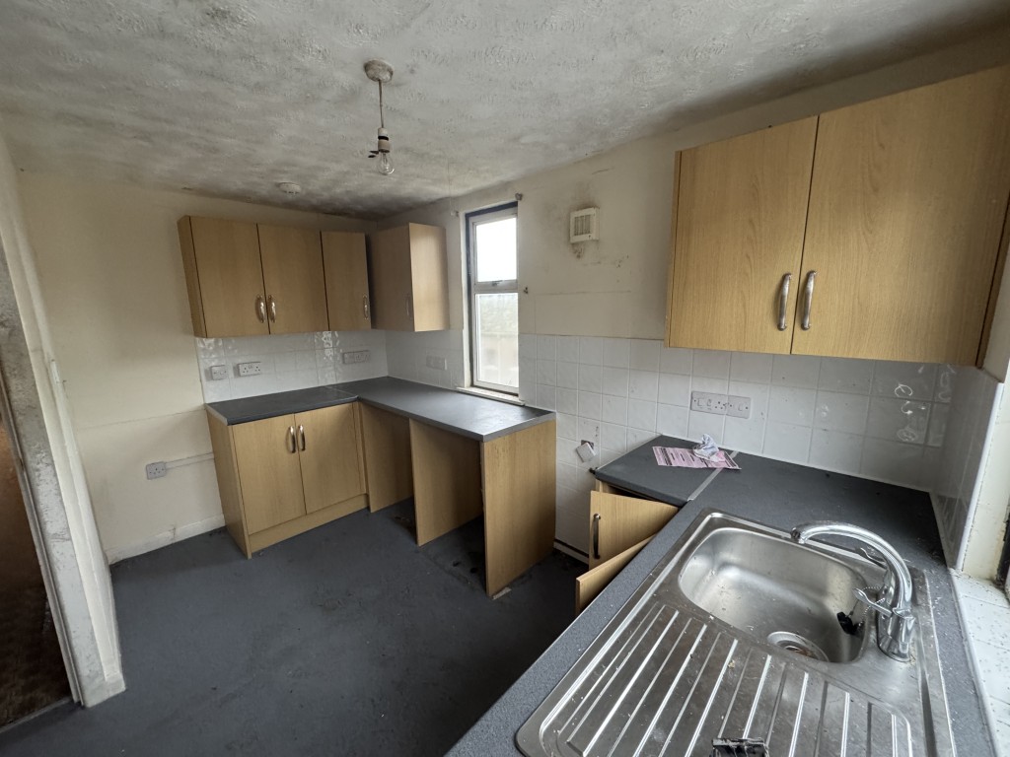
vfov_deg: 85.7
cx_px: 505
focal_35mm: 14
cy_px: 378
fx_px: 408
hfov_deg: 102.1
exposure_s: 1/74
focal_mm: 2.22
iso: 320
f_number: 2.2
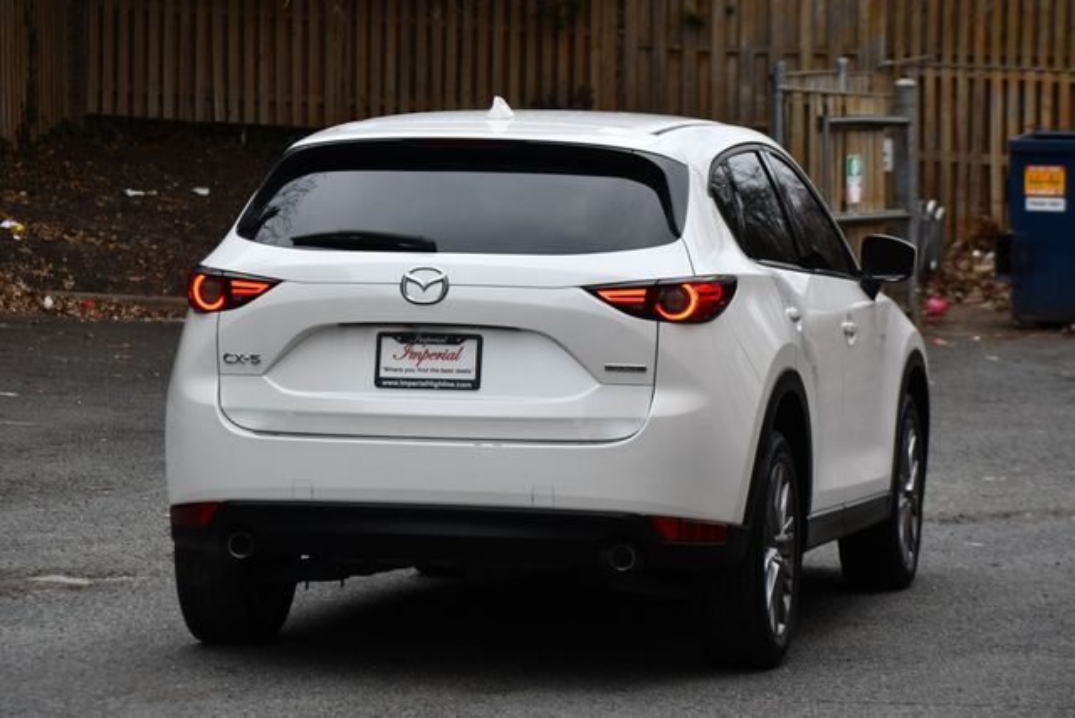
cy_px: 359
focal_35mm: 138
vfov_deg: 9.9
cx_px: 538
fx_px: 4122
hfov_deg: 14.9
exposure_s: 1/250
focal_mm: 92
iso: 280
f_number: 5.6
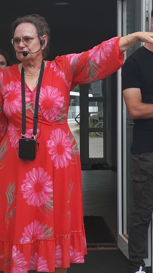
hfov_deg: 27.7
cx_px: 71
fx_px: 310
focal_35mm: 43
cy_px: 184
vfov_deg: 46.6
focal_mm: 3.6
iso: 40
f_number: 1.9
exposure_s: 1/100
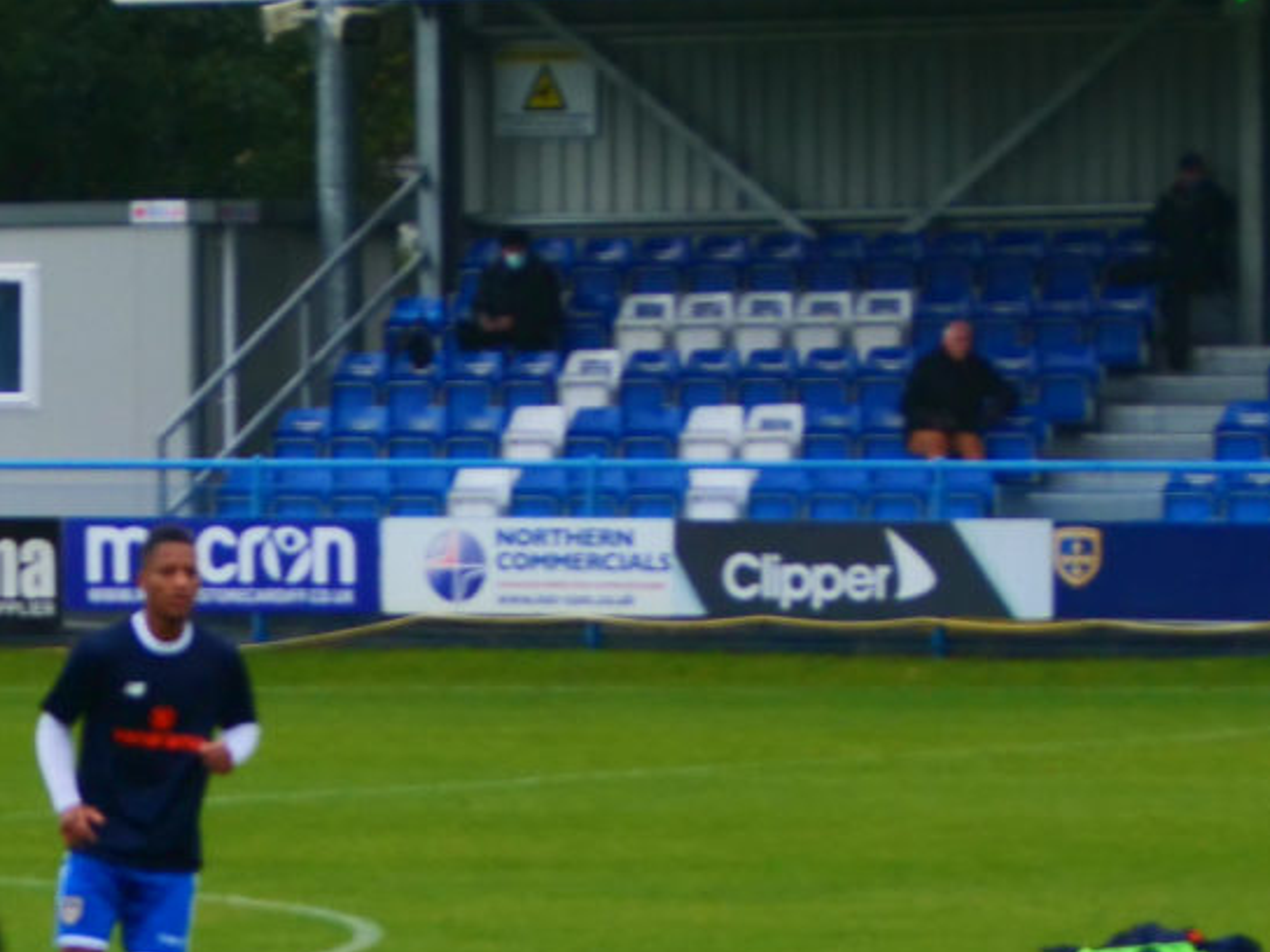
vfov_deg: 4.4
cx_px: -264
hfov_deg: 5.8
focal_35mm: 339
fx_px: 12437
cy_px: 1209
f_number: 6.3
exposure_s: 1/80
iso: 250
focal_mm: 45
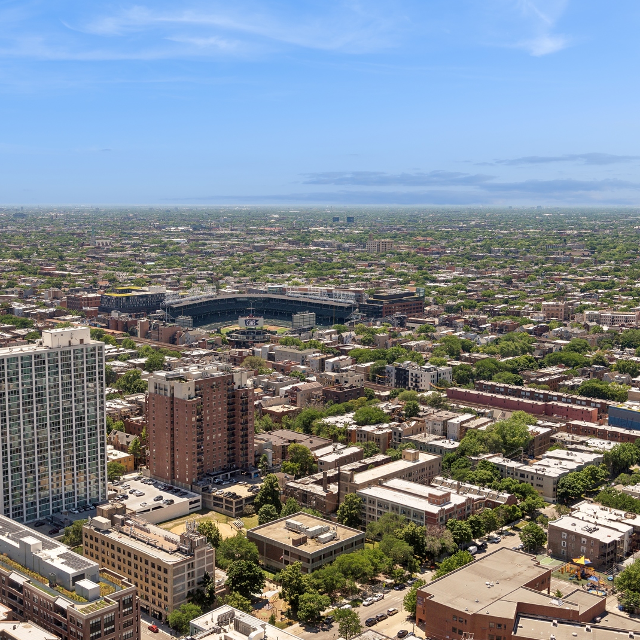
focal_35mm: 45
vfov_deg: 37.6
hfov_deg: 37.5
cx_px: 267
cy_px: 320
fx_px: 941
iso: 200
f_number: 8
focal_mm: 35
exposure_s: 1/1600
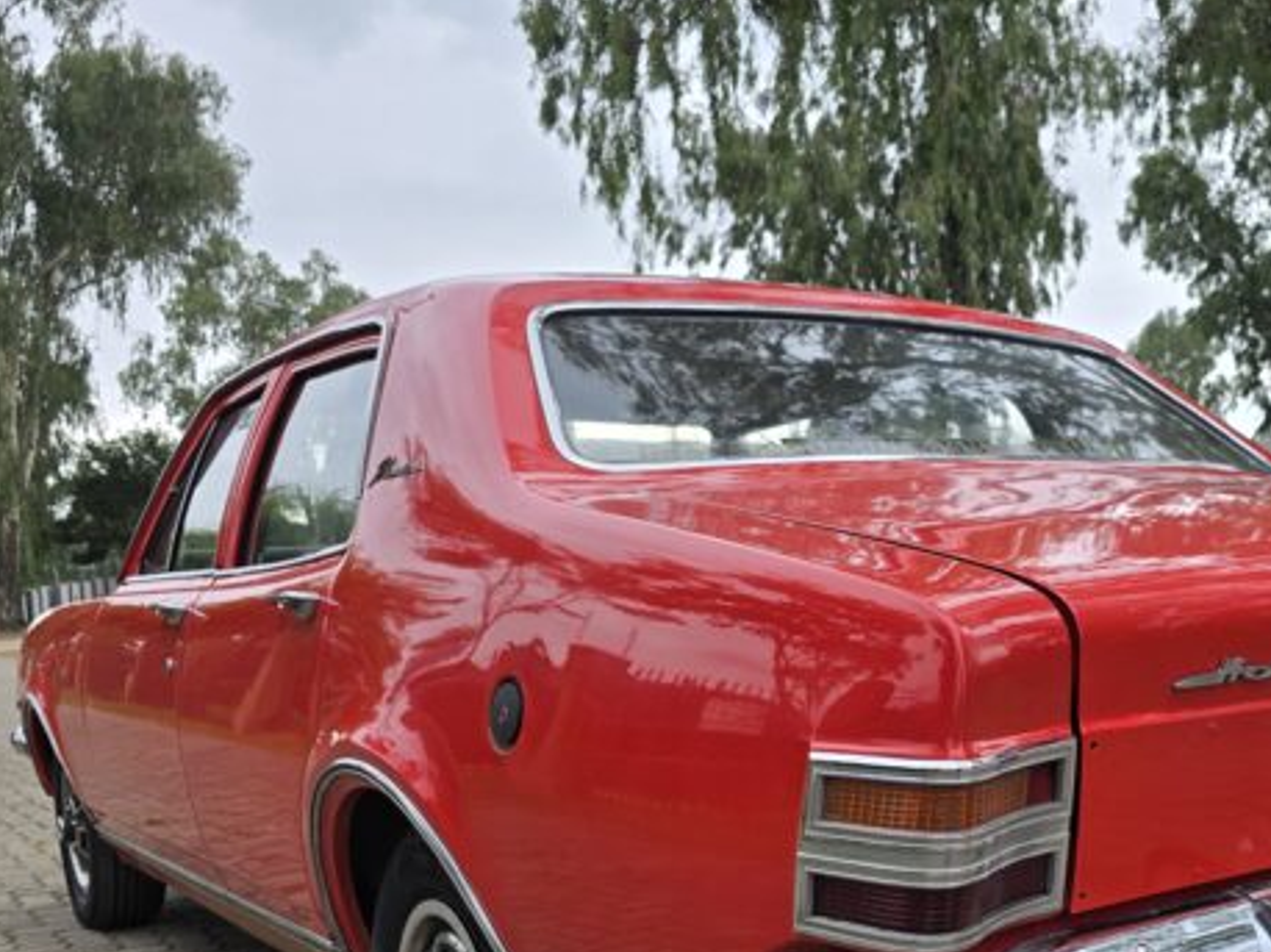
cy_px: 734
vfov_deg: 35.0
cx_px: 955
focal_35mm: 40
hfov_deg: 45.2
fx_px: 1468
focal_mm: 6.3
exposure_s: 1/180
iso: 12
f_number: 1.7
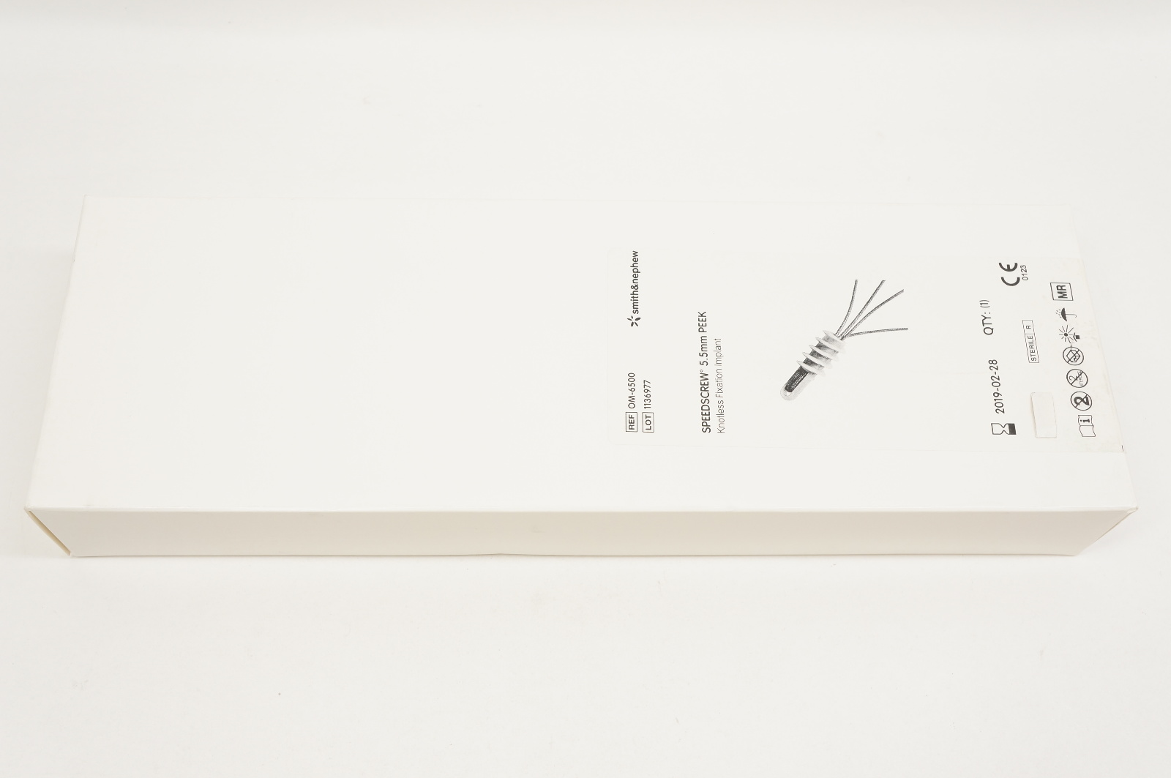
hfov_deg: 53.2
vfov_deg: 36.8
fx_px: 1170
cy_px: 389
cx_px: 586
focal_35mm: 36
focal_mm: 24
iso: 400
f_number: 6.3
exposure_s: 1/60
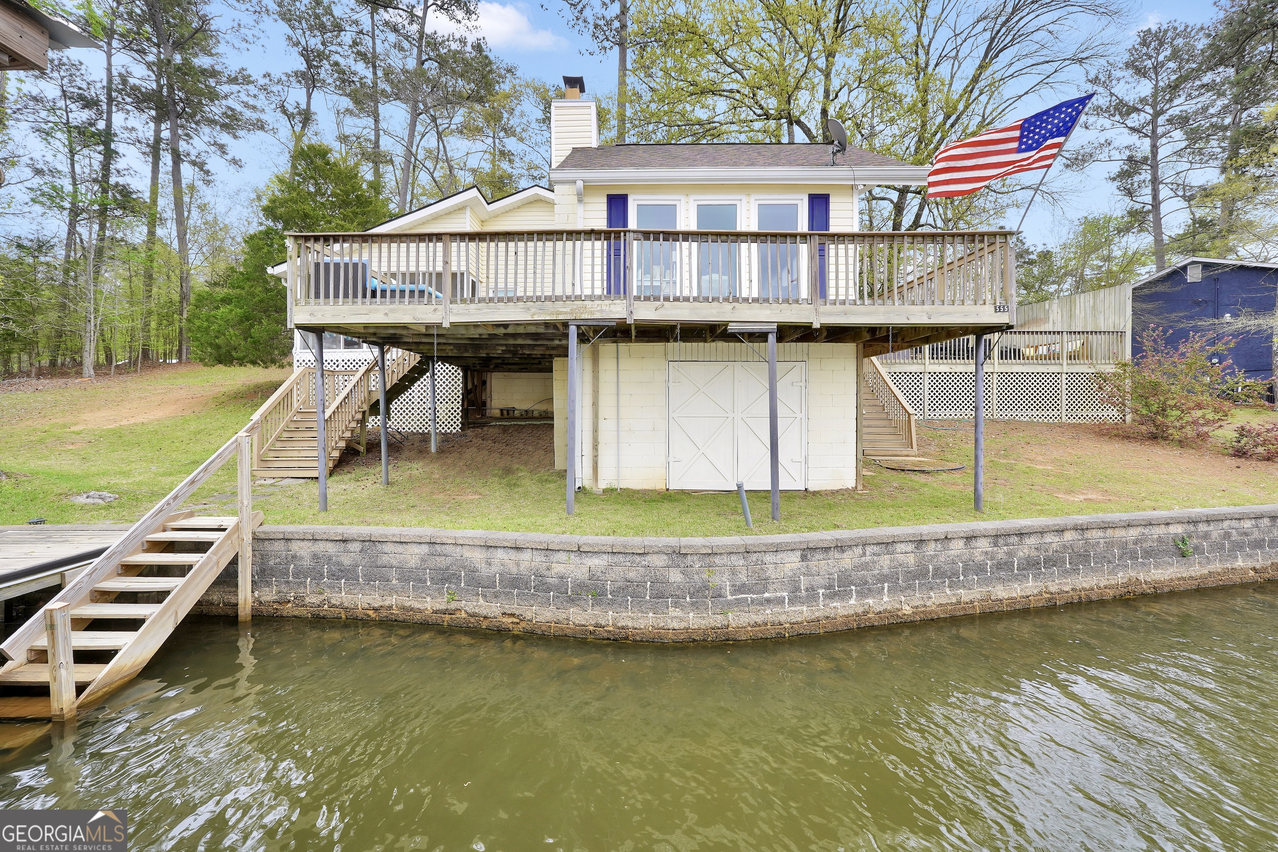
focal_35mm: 16
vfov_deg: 74.6
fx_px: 559
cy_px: 426
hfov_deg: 97.6
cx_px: 639
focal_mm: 10.5
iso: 100
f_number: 5.6
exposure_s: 1/80
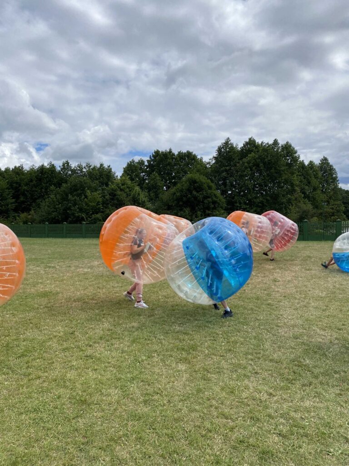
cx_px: 174
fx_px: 350
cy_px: 233
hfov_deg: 53.1
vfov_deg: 67.3
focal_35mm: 26
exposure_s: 1/4608
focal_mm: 4.25
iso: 32
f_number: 1.8
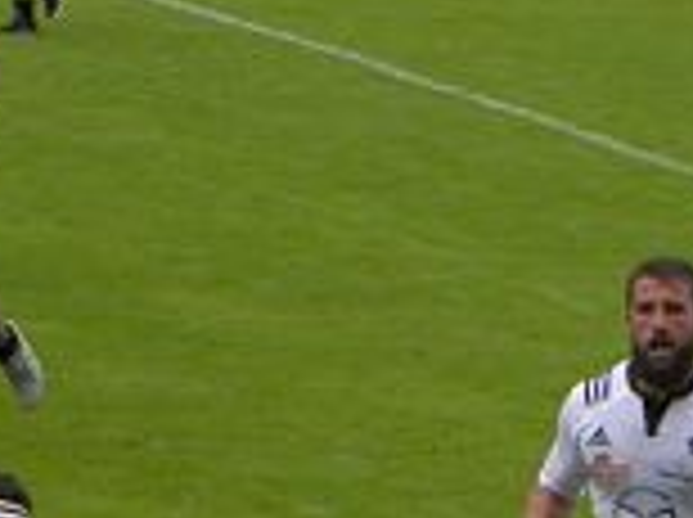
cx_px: 558
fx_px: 10074
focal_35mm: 504
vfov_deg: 2.9
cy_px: 716
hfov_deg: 3.9
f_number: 4.5
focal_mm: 23
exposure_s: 1/186
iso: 64
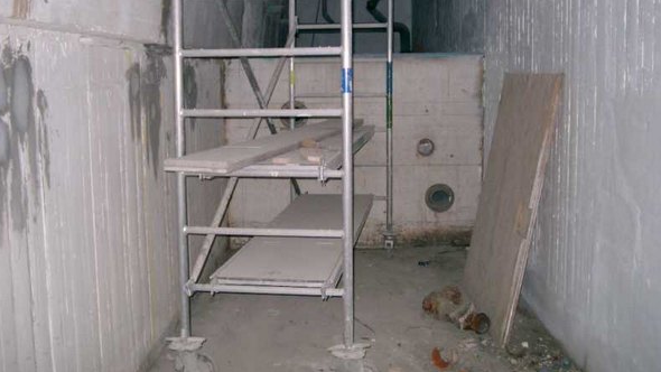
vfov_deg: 28.9
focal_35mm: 41
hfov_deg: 49.4
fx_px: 719
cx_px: 335
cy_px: 142
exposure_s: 1
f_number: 2.6
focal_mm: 7.6
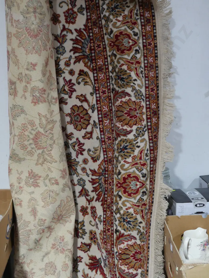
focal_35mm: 50
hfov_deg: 29.1
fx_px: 402
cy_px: 139
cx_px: 104
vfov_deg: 38.2
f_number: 5.3
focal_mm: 25
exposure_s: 1/60
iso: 1600
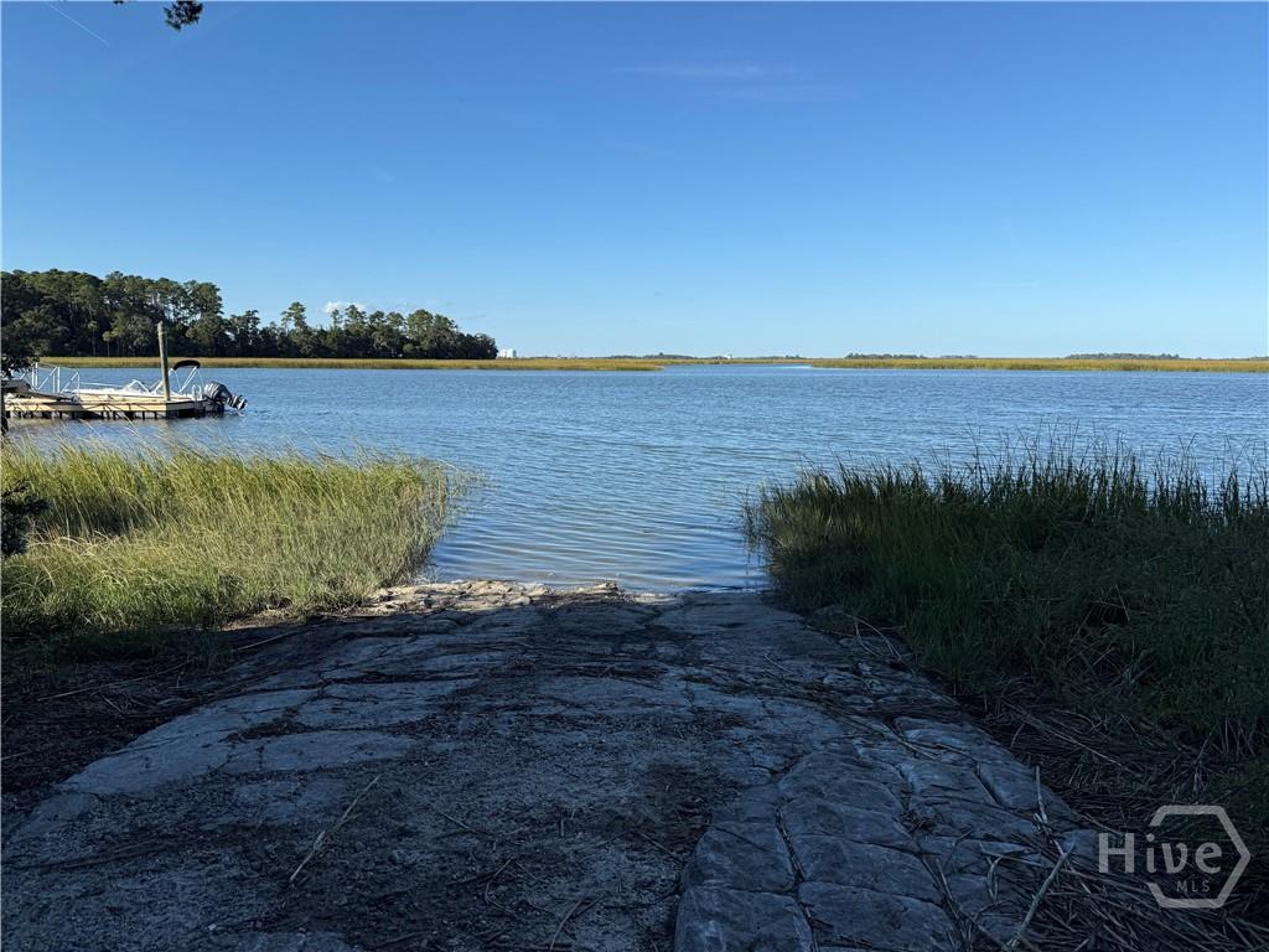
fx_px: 880
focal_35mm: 24
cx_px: 634
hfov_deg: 71.6
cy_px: 476
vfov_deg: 56.8
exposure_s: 1/3953
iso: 80
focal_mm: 6.76
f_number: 1.78
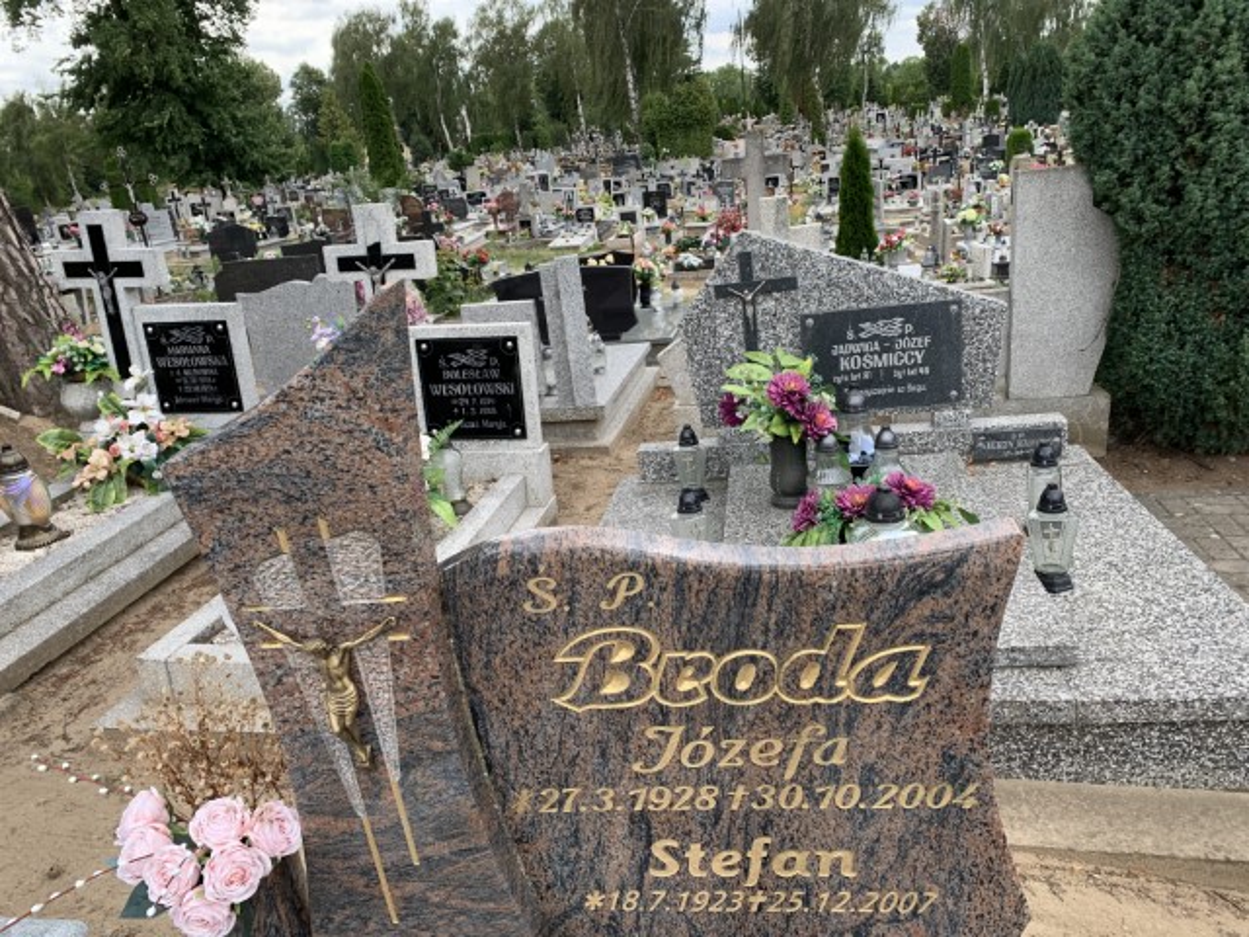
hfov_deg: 67.3
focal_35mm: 26
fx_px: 938
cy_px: 468
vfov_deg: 53.1
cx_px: 624
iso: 25
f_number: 1.8
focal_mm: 4.25
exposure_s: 1/520
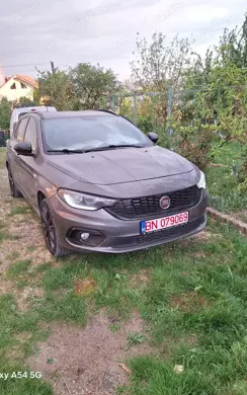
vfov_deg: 72.5
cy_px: 196
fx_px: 269
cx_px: 113
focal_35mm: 25
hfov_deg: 49.3
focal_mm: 5.54
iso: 40
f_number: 1.8
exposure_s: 1/151
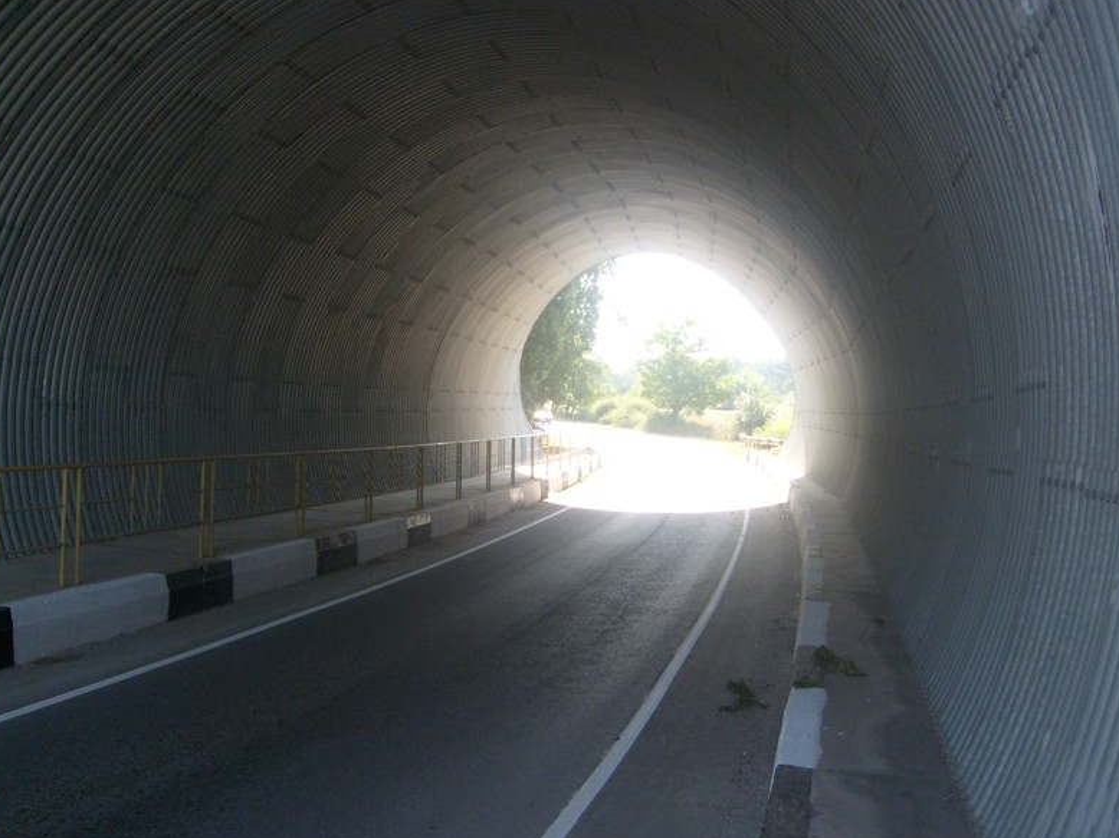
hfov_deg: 51.4
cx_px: 560
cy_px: 414
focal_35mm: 36
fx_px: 1163
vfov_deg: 39.6
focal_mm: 5.8
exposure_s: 1/250
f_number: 2.8
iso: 80
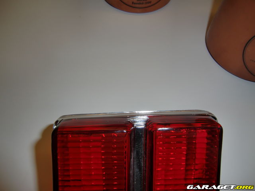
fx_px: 177
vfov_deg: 56.8
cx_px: 128
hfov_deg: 71.6
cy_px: 96
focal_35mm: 24
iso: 64
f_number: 7.5
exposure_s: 1/60
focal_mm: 4.3
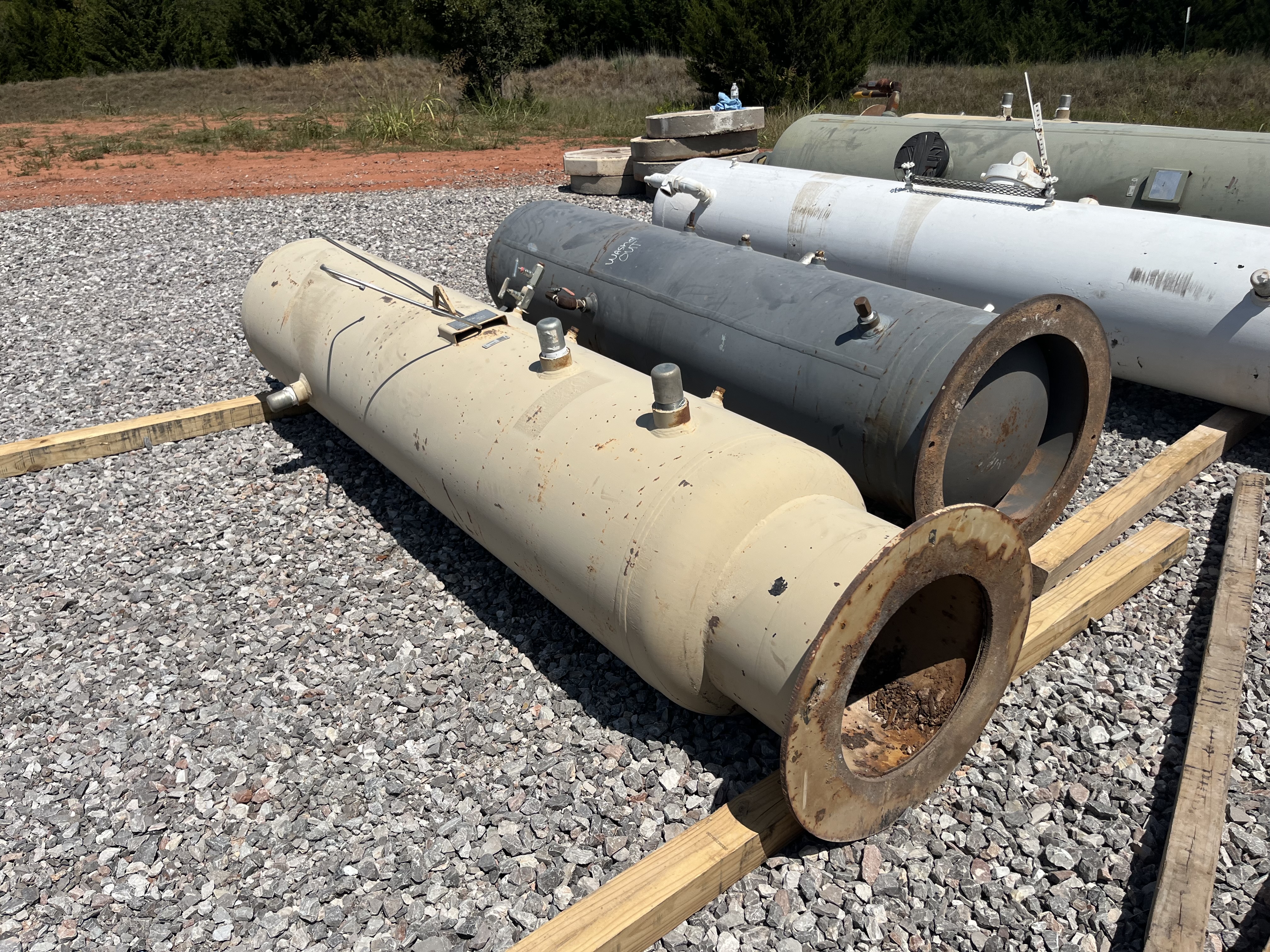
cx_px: 635
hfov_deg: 67.3
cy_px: 476
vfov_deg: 53.1
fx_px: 954
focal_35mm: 26
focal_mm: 5.1
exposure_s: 1/7874
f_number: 1.6
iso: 50
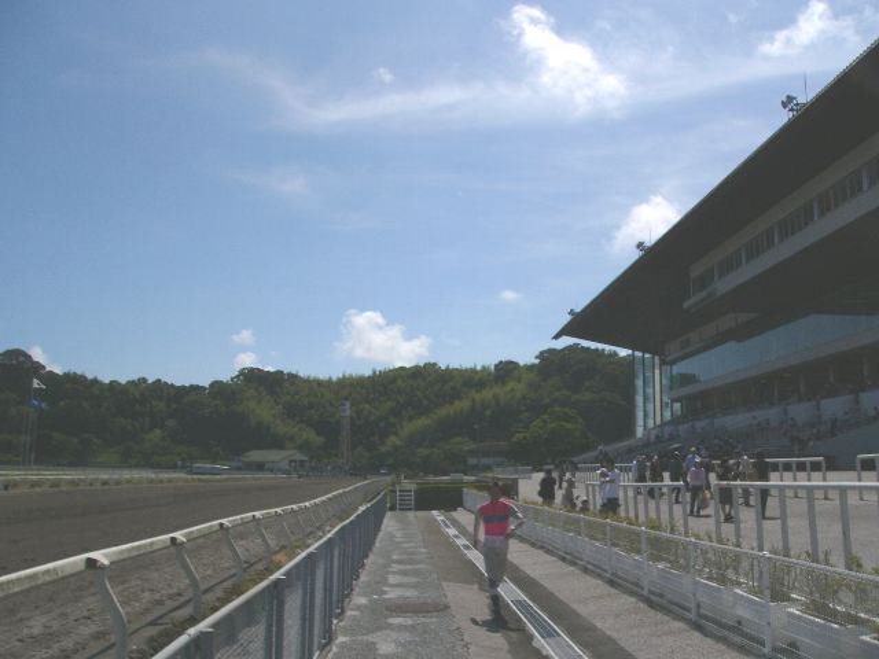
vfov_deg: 39.7
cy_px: 330
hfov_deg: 51.4
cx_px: 440
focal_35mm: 36
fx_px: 914
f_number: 8
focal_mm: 6.1
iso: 50
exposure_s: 1/2000
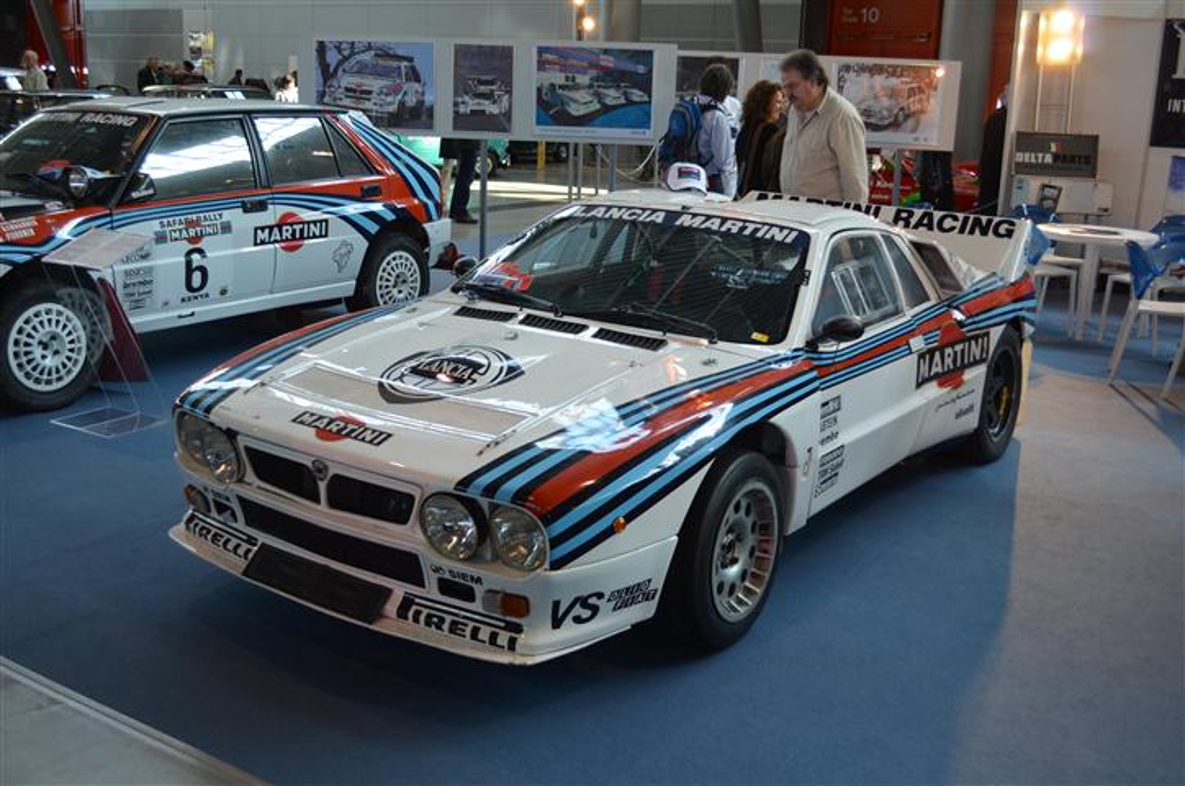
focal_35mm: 36
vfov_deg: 36.7
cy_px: 393
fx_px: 1183
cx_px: 592
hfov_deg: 53.2
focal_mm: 24
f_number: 4.5
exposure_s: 1/80
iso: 400
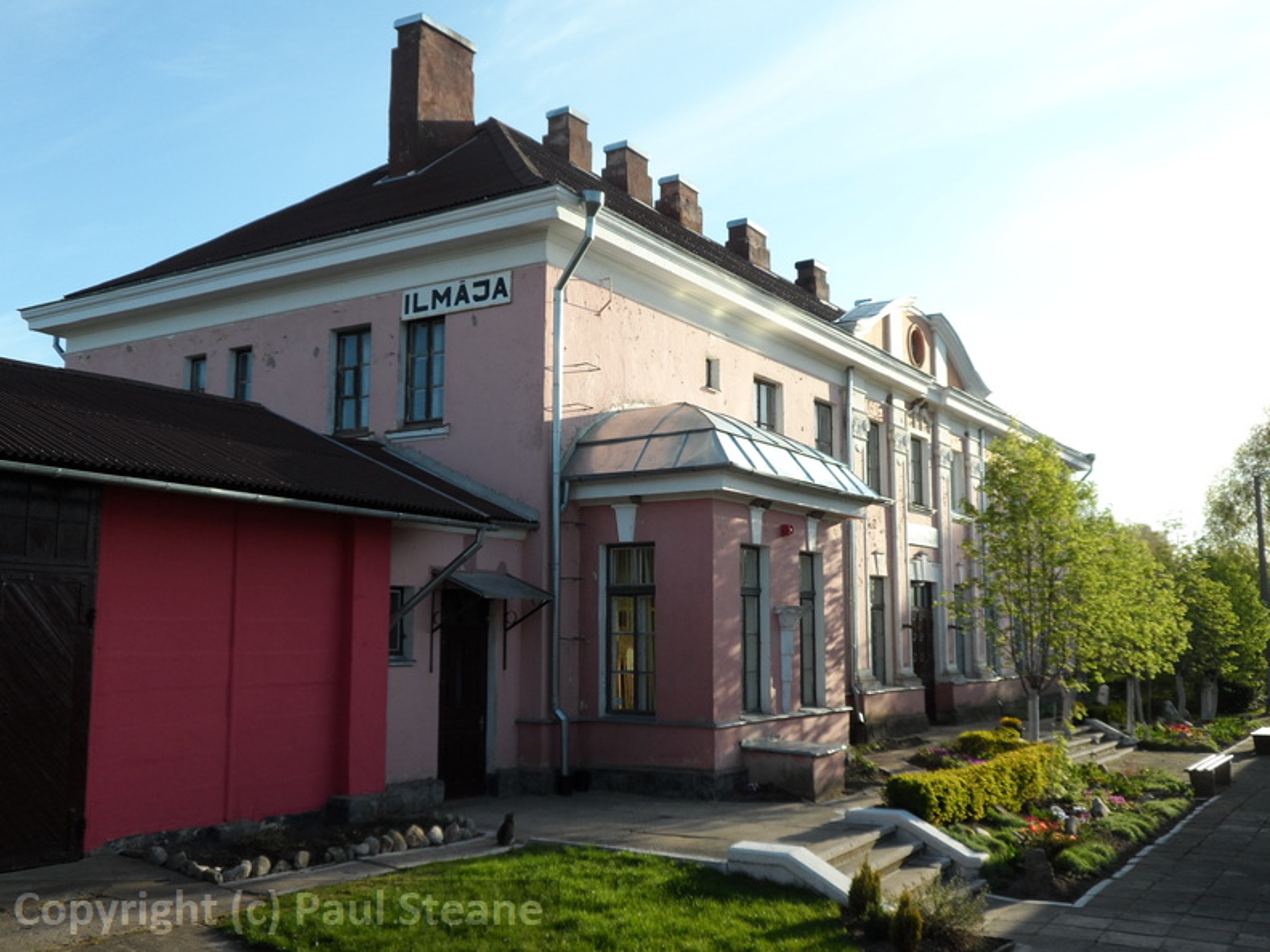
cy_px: 476
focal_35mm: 35
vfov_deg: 40.7
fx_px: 1284
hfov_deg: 52.6
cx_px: 635
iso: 80
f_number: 3.5
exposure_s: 1/350
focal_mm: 6.5
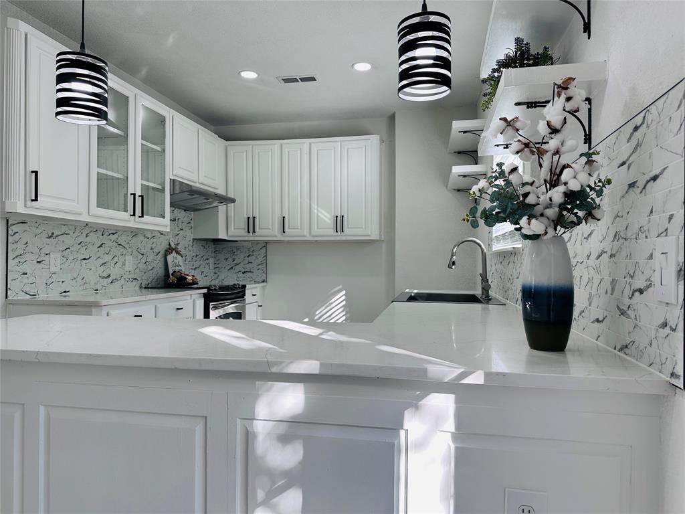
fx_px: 475
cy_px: 257
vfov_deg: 56.8
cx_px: 342
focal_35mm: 24
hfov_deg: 71.6
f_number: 1.78
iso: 80
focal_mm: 6.86
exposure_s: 1/334
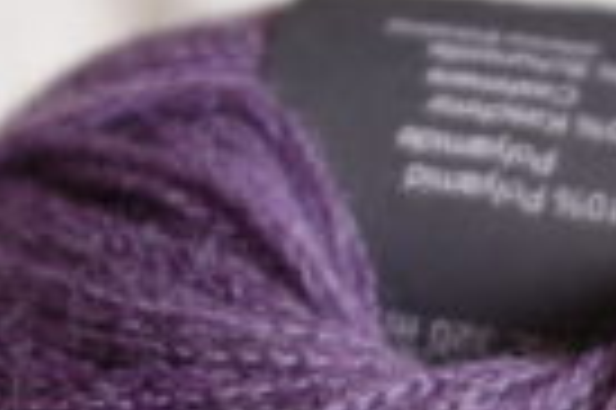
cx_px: 409
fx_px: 1350
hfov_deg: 25.6
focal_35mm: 79
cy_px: 667
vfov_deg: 15.5
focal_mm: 6.9
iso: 125
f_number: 1.8
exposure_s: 1/200
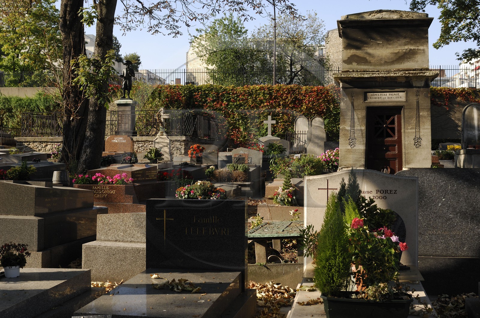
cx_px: 240
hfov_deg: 41.2
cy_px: 159
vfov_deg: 28.0
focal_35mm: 48
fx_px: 639
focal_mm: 32
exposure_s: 1/100
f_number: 8.5
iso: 100
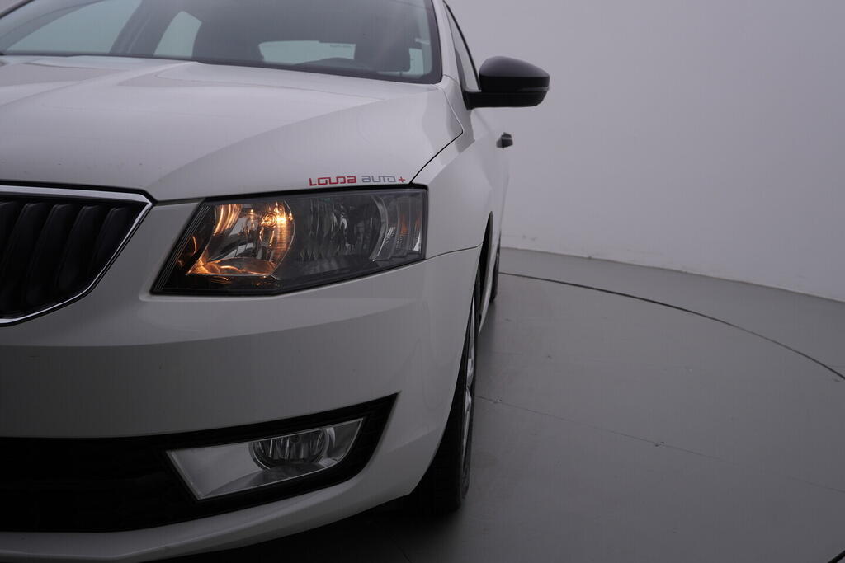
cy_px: 282
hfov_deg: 53.1
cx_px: 422
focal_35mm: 36
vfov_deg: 36.9
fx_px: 845
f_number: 5.6
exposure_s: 1/125
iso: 125
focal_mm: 24
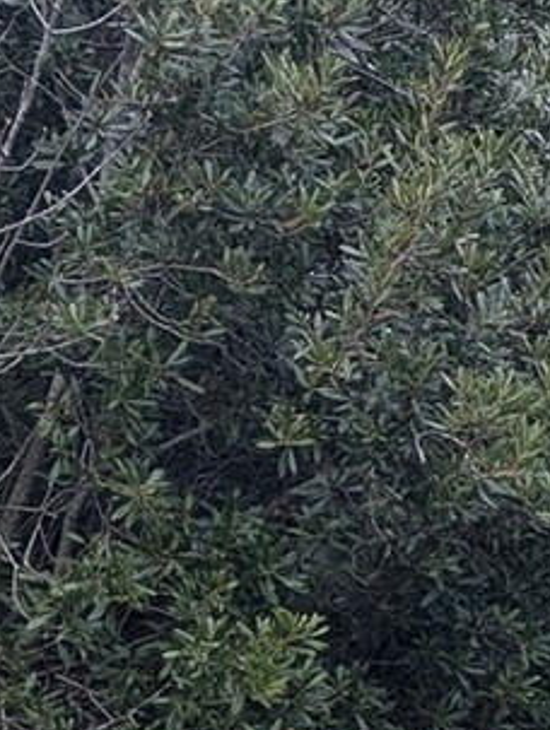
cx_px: 984
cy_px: 996
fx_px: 2410
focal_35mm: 114
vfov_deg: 16.2
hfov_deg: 12.0
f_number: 1.85
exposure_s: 1/93.9
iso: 48
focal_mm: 6.81
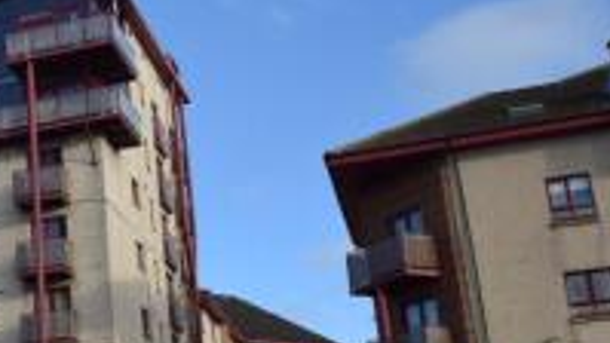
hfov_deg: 26.4
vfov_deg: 16.1
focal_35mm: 75
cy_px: 231
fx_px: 1213
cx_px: -29
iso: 220
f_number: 8
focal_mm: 20
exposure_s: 1/250
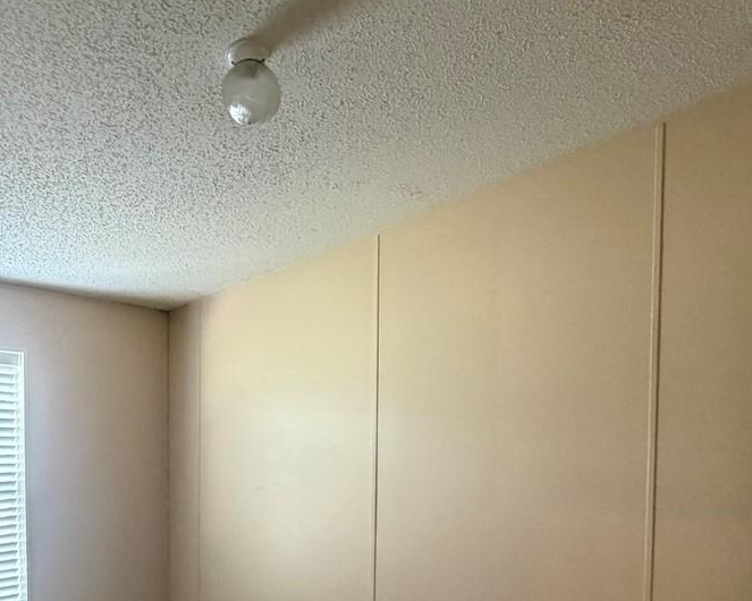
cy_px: 475
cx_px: 323
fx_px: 734
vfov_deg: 42.6
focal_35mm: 33
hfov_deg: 54.0
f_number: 2.2
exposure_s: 1/60
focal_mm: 2.22
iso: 500
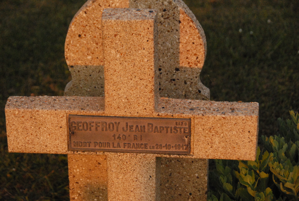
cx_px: 150
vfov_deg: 12.2
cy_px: 100
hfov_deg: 18.1
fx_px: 936
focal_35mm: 112
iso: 1600
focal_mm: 75
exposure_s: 1/1000
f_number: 7.1
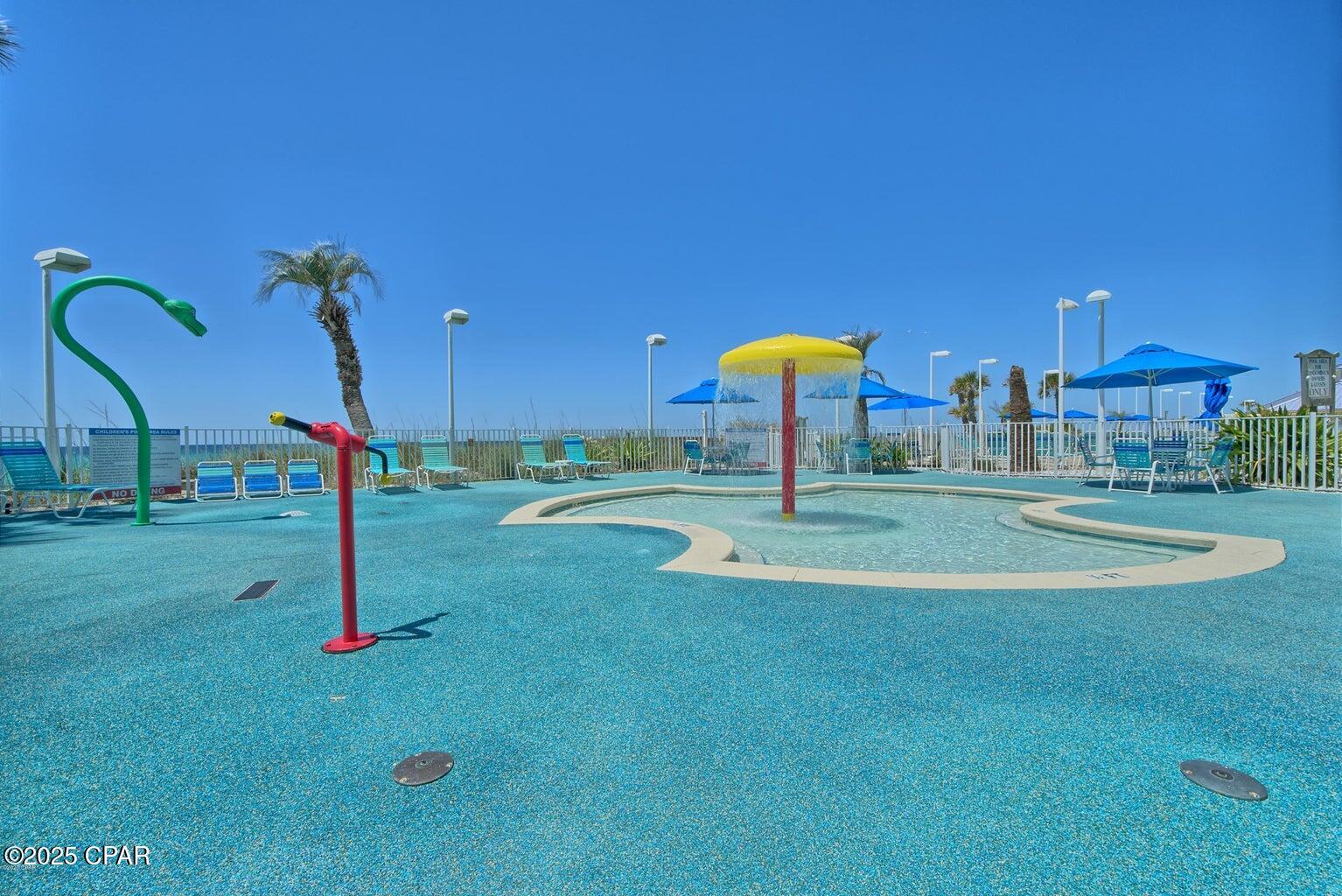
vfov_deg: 77.4
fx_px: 559
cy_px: 448
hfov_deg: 100.4
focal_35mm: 15
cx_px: 671
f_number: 16
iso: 200
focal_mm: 15
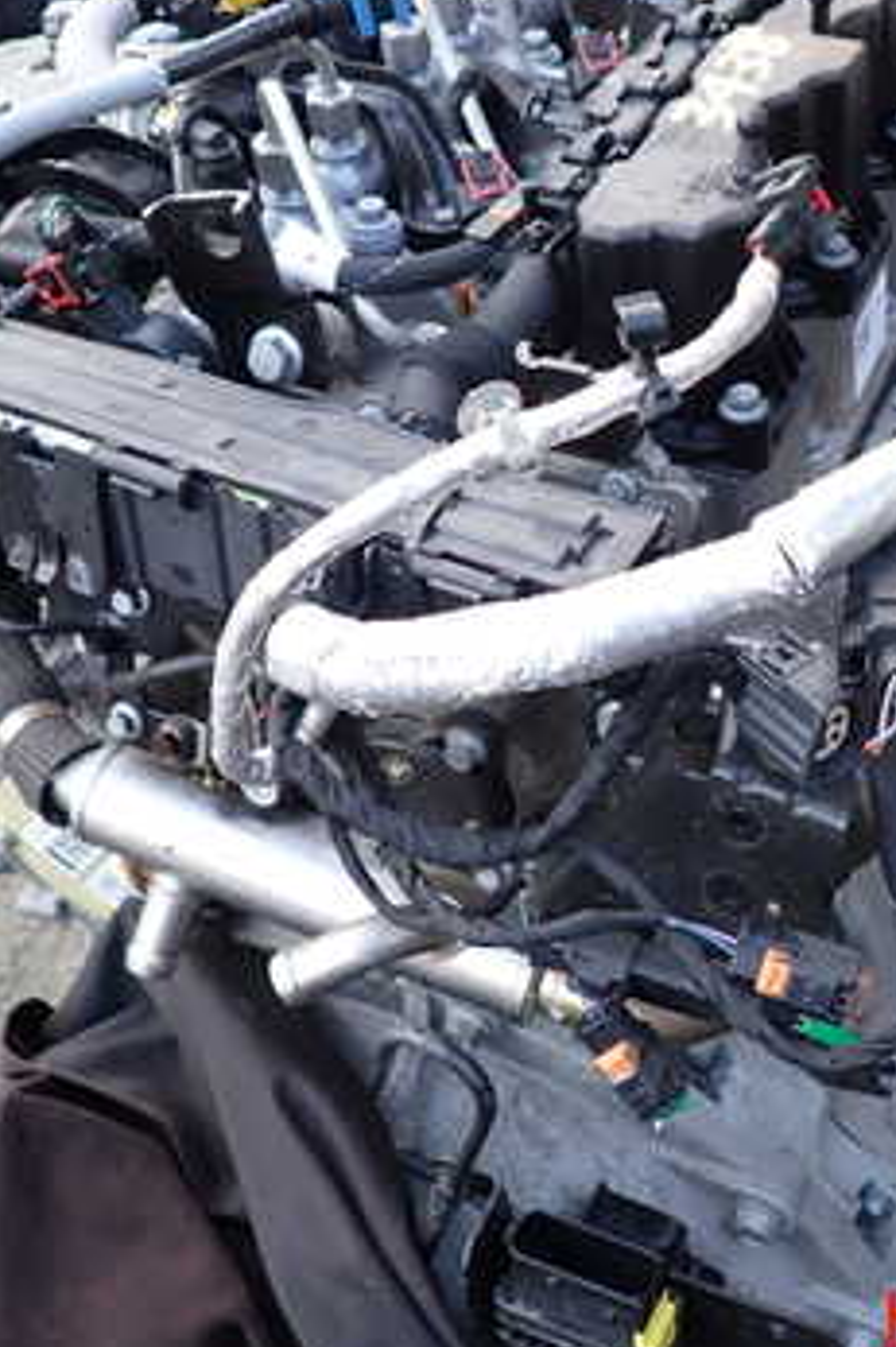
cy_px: 505
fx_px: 1682
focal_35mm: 45
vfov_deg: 43.3
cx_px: 597
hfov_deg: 29.6
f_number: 2
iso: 100
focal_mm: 4.5
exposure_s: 1/60
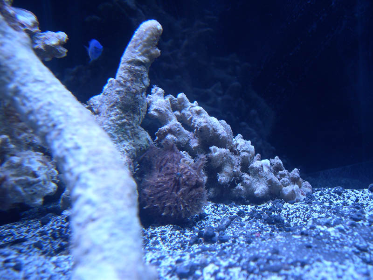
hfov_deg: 49.0
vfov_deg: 37.7
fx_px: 409
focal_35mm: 38
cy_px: 140
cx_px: 186
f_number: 2.8
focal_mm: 8
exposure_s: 1/115
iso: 100
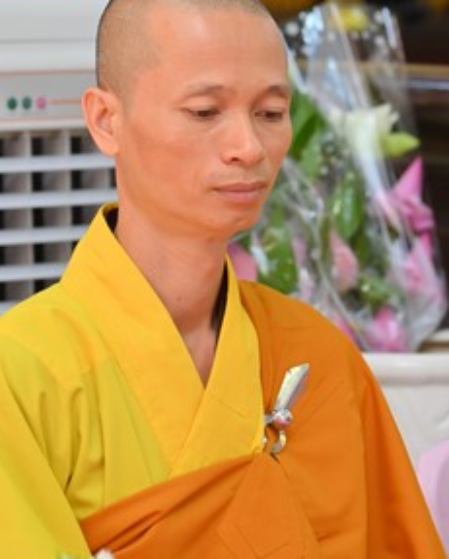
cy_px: 118
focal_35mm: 222
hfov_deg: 7.0
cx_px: 127
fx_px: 3682
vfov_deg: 8.7
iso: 1000
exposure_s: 1/125
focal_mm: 105
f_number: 5
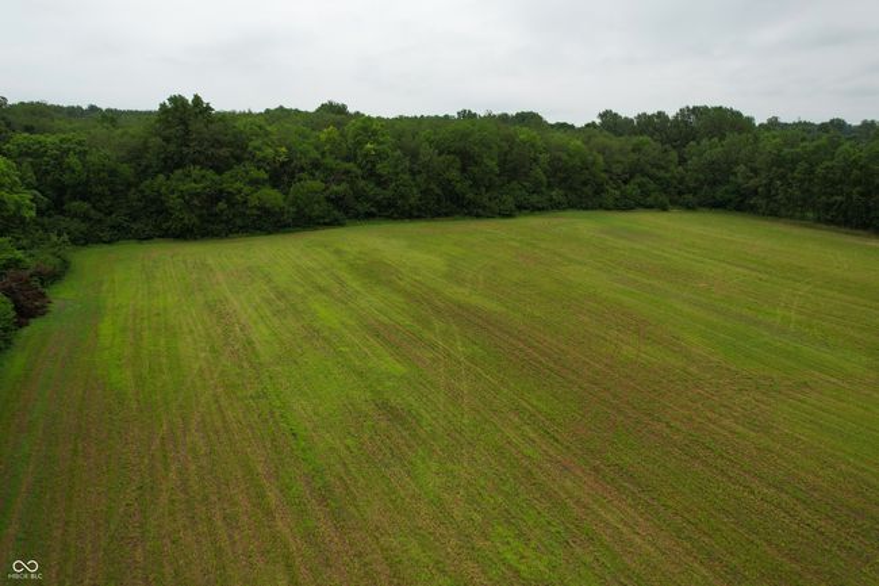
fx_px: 537
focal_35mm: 22
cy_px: 293
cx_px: 440
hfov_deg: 78.6
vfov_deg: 57.2
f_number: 2.8
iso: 120
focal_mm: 8.38
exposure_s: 1/1500
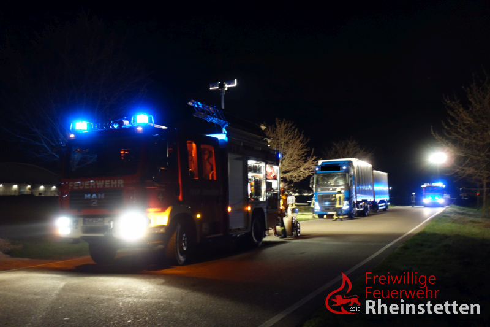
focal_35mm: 34
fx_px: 463
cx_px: 245
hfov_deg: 55.8
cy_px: 164
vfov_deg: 38.9
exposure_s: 1/8
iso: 800
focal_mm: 12.48
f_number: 2.8
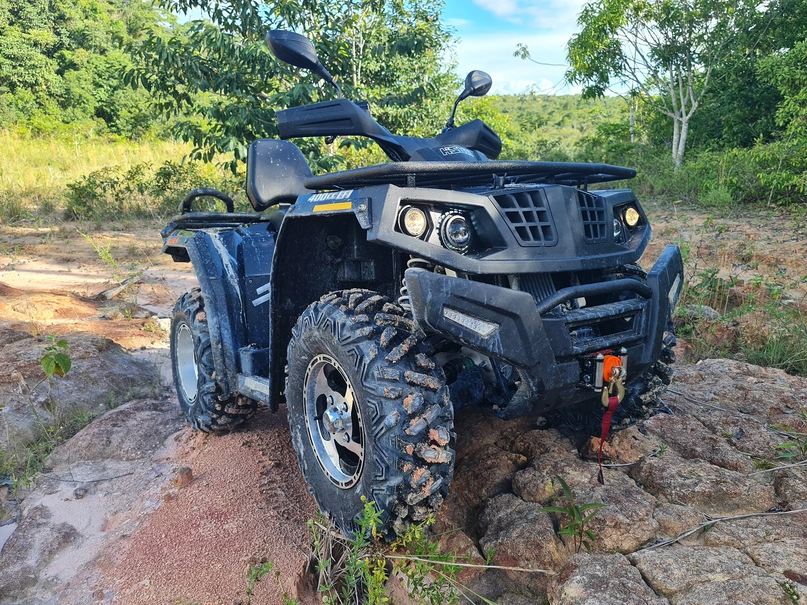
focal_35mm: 25
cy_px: 302
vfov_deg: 54.9
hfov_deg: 69.4
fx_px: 583
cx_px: 404
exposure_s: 1/165
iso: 50
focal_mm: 7
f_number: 1.8
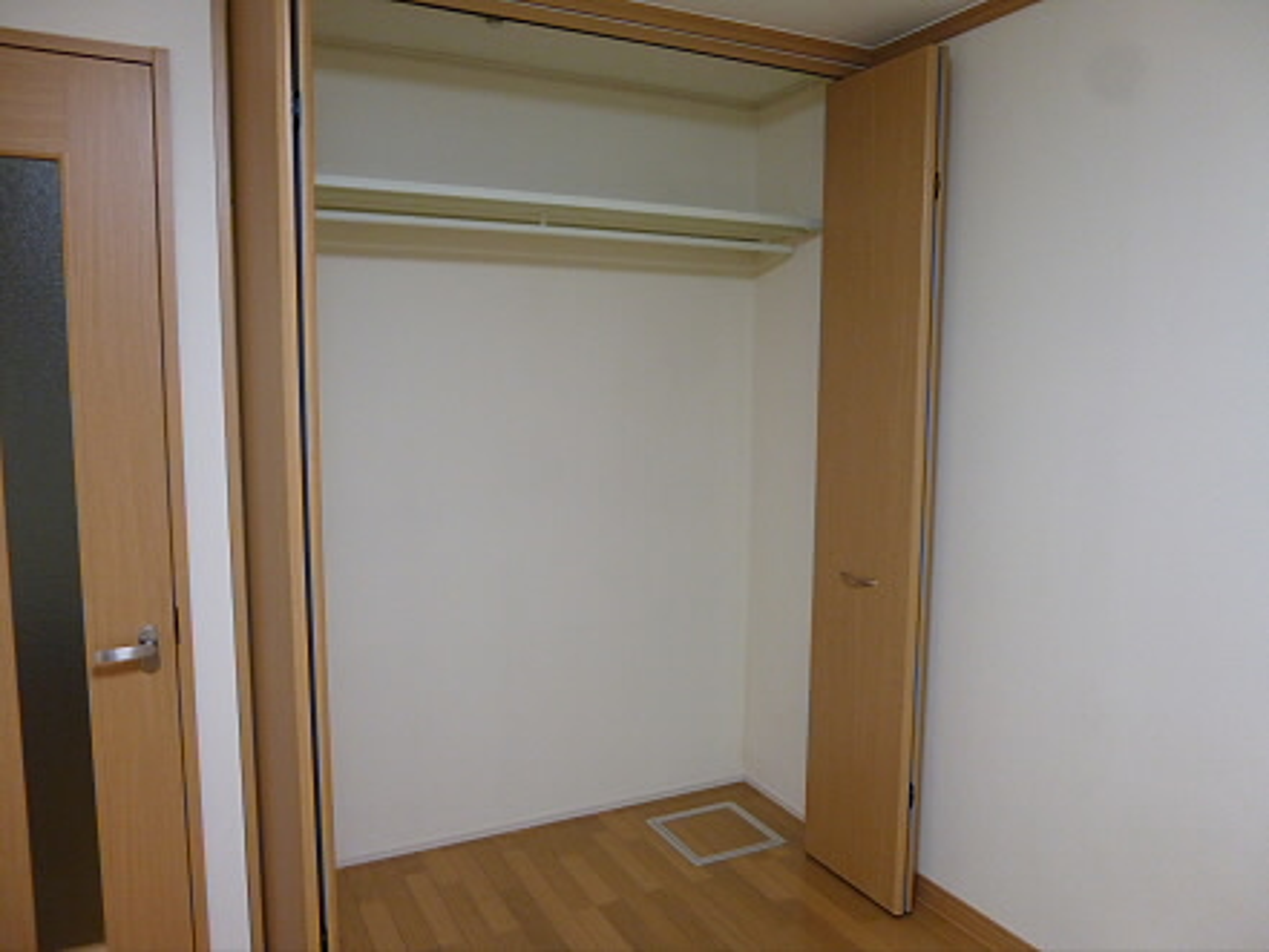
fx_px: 953
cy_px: 476
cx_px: 634
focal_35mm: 26
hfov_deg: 67.3
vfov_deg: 53.1
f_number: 3.1
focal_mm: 4.5
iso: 400
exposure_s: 1/30
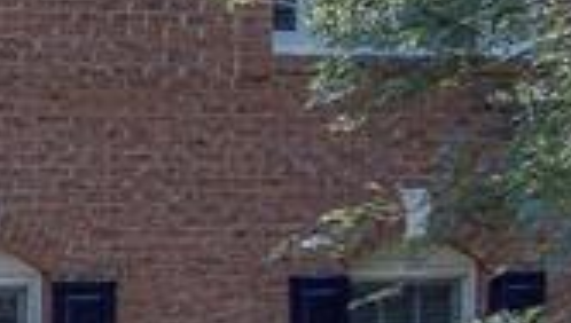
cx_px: -619
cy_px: 198
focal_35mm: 134
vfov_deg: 9.1
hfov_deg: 13.4
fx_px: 2032
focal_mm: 3.61
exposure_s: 1/1366
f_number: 2.8
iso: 100
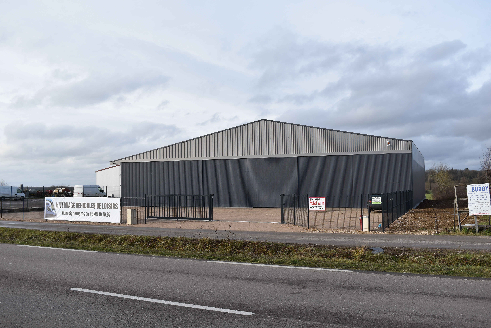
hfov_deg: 53.1
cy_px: 164
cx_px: 246
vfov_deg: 36.9
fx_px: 491
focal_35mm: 36
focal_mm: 24
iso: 140
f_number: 8
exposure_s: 1/250
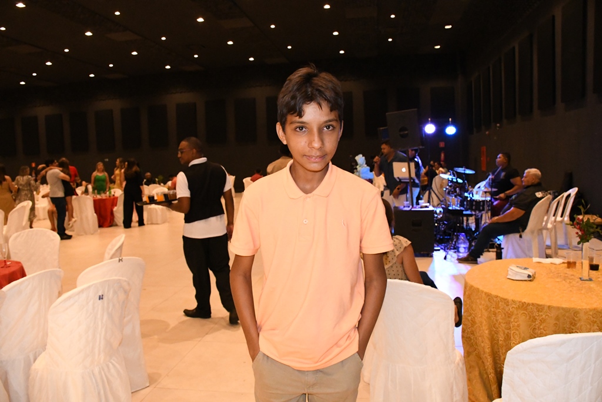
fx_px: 452
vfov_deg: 47.9
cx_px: 301
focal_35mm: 27
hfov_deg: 67.4
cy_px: 201
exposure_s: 1/80
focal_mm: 18
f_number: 6.3
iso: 8000
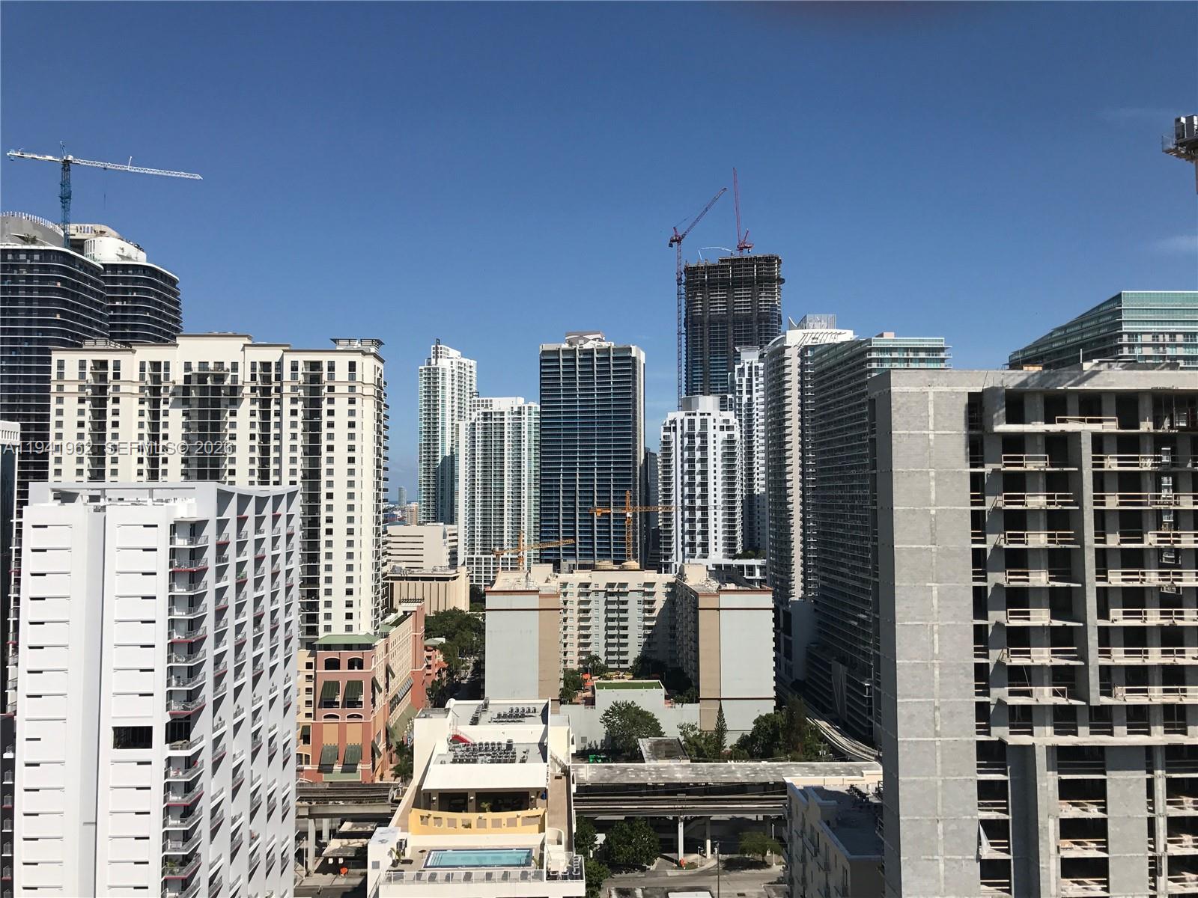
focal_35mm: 28
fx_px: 969
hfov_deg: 63.4
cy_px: 449
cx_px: 599
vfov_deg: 49.7
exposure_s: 1/5650
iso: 20
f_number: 1.8
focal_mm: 3.99
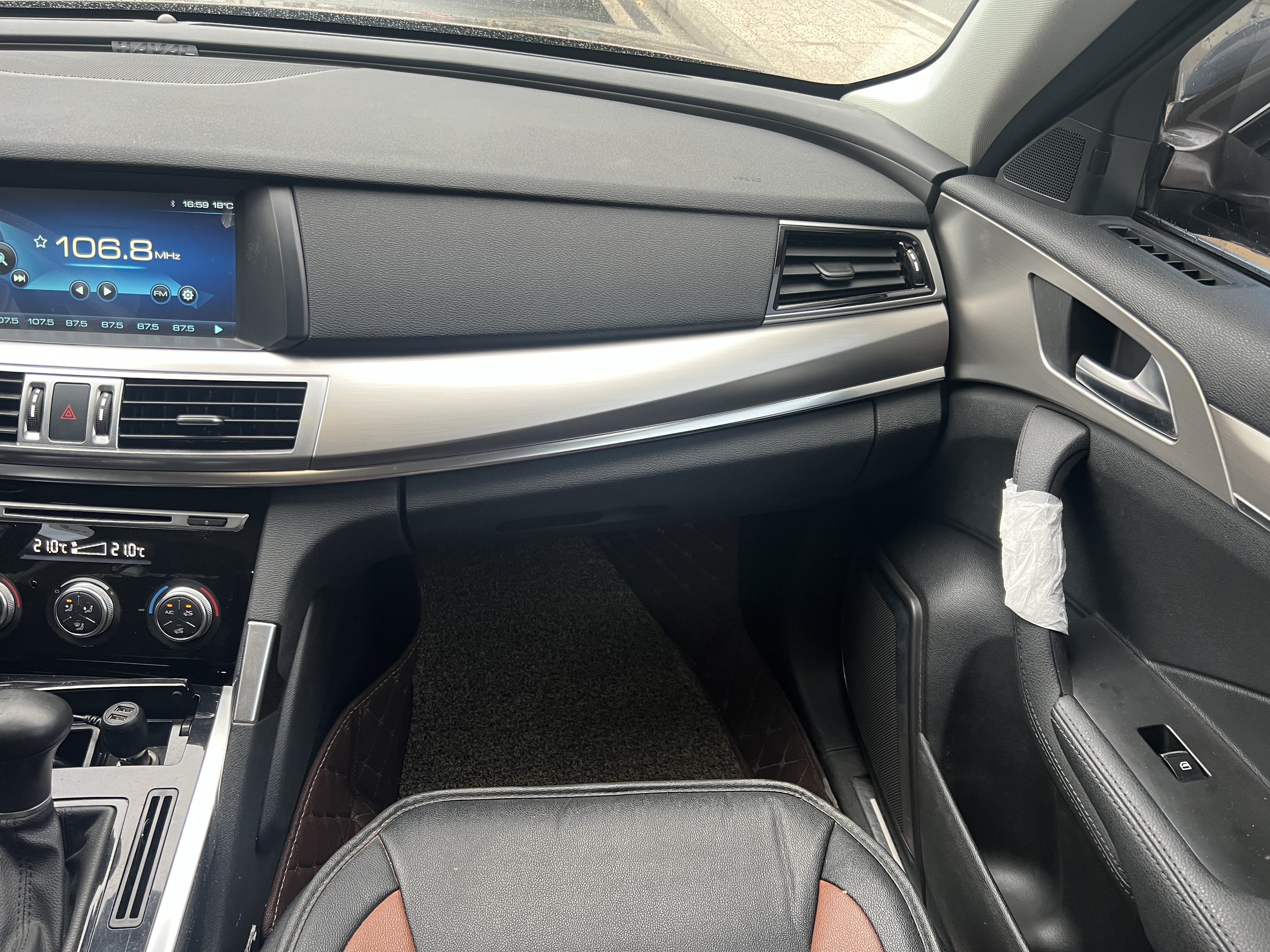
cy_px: 476
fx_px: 954
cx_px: 635
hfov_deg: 67.3
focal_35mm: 26
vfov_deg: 53.1
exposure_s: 1/50
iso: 80
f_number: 1.5
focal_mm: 5.7
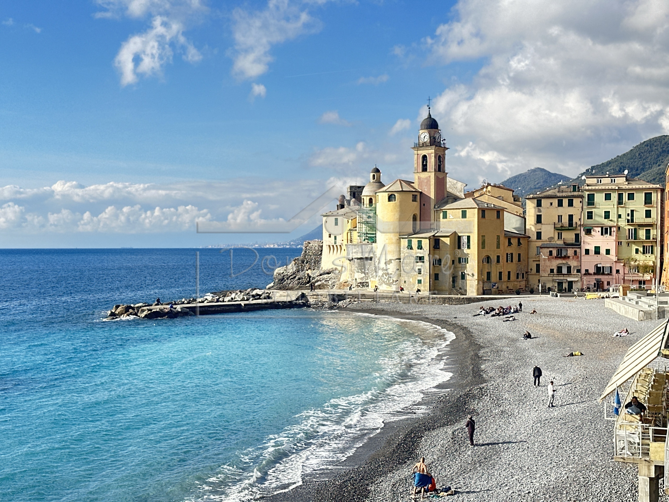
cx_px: 334
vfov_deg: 30.3
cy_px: 251
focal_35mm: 48
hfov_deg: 39.7
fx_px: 928
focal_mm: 6.86
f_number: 1.78
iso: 64
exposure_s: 1/1783
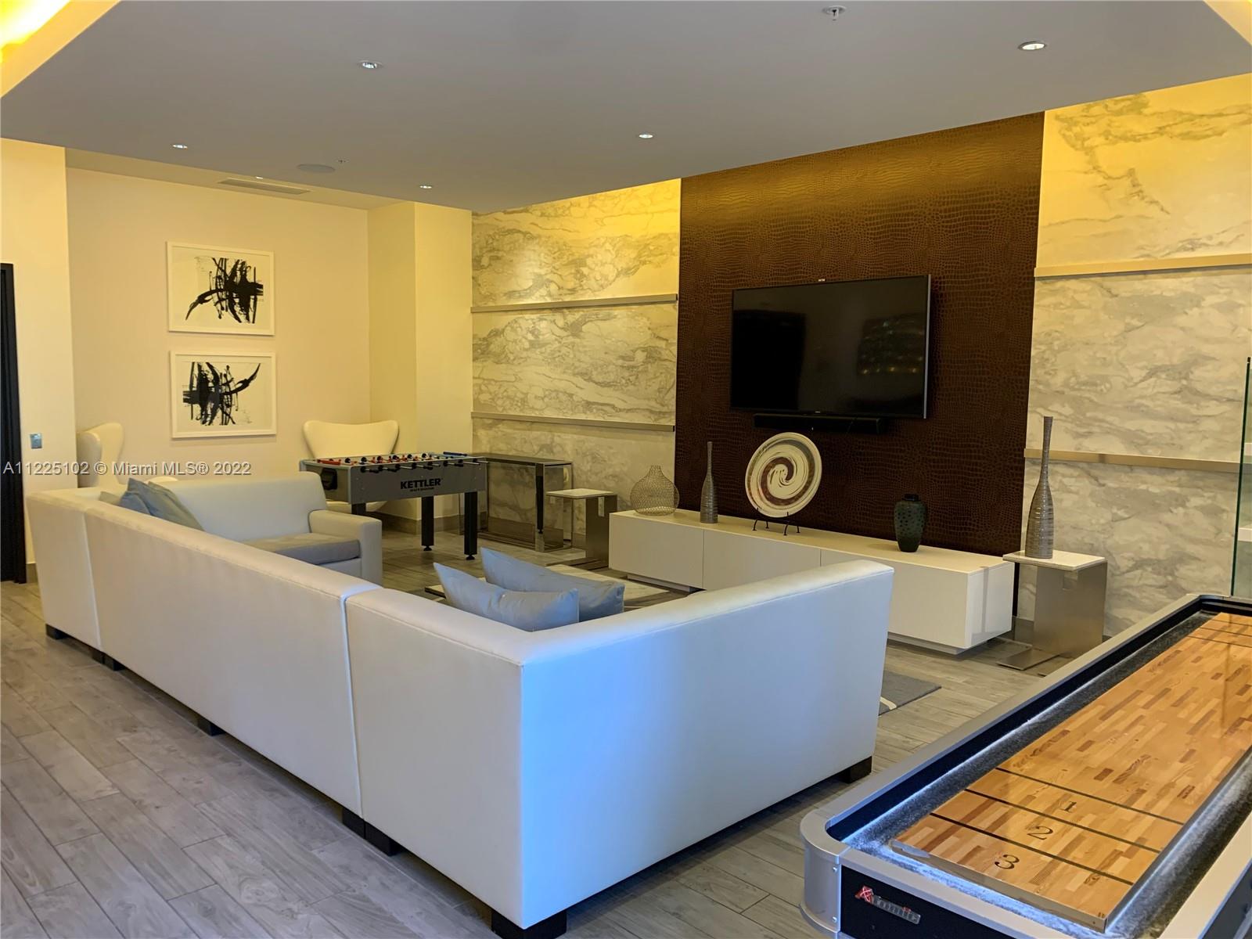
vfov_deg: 53.1
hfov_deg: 67.3
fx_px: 940
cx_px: 626
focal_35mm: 26
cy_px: 470
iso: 200
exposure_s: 1/60
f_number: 1.8
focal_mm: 4.25
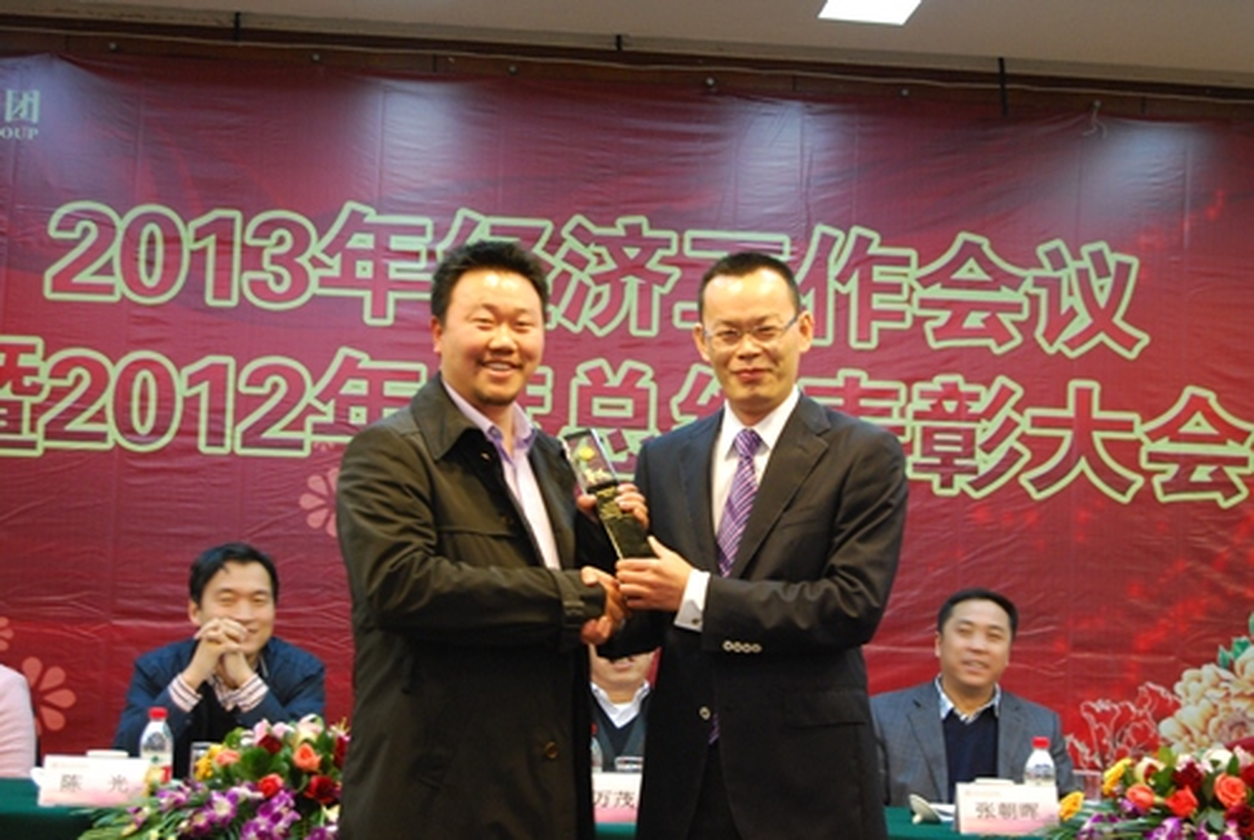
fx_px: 2355
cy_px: 420
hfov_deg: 29.8
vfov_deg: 20.2
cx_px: 627
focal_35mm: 68
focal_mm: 45
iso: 800
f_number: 5.3
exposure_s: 1/13
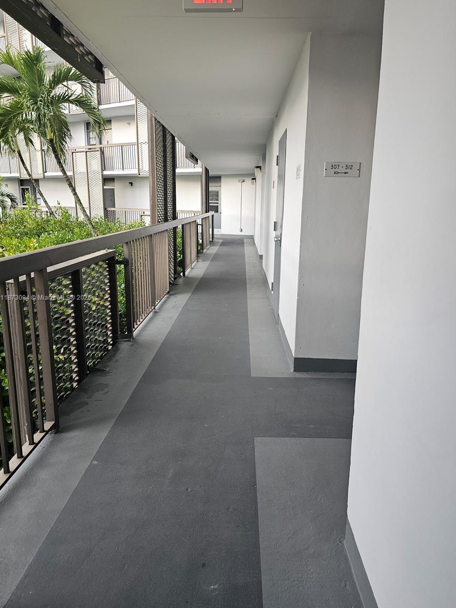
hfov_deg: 56.8
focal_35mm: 24
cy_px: 298
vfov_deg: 71.6
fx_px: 421
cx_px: 232
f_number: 1.7
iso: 200
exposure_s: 1/207
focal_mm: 6.3
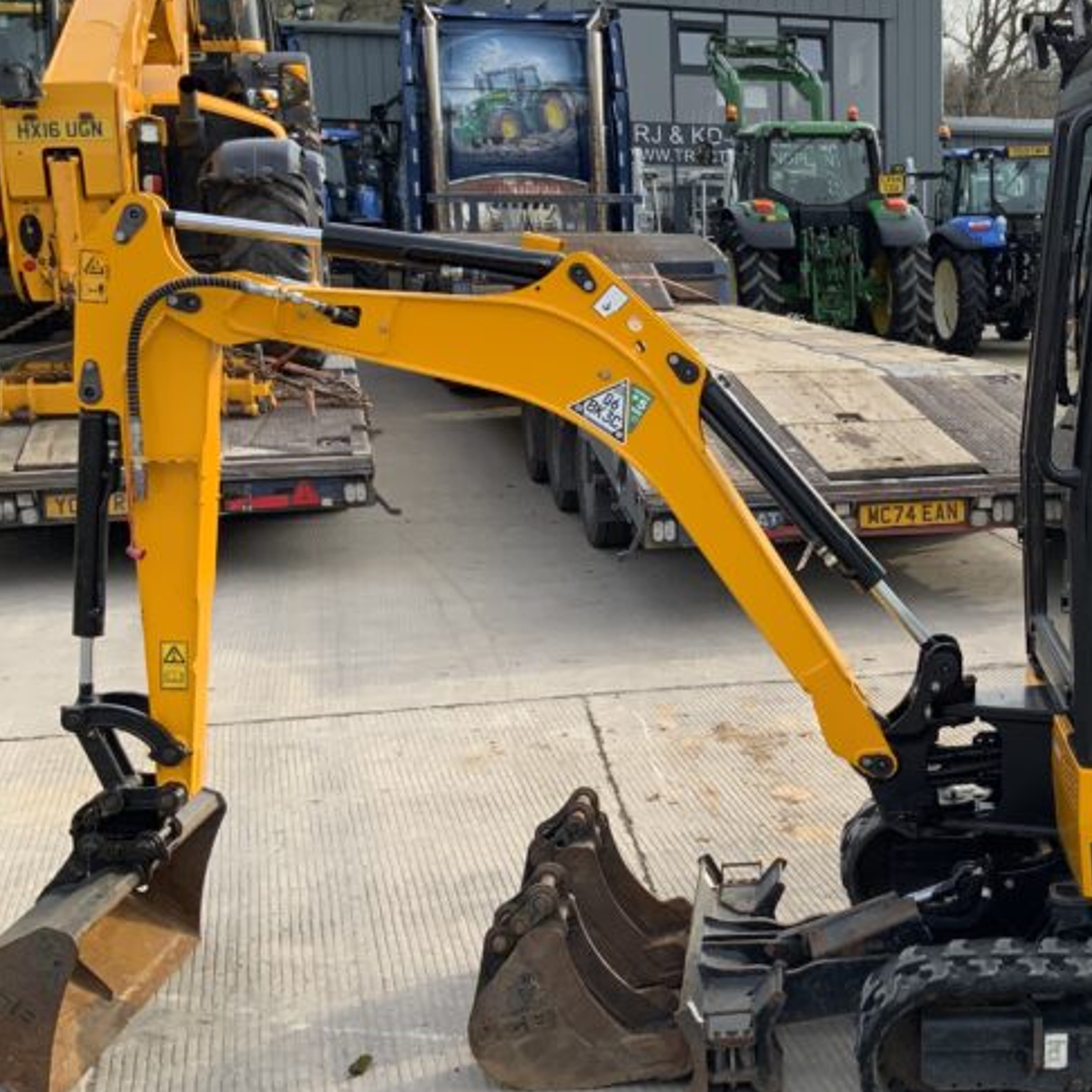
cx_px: 971
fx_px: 1927
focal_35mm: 54
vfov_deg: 31.6
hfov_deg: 30.3
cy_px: 559
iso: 16
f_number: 1.8
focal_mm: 3
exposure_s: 1/650
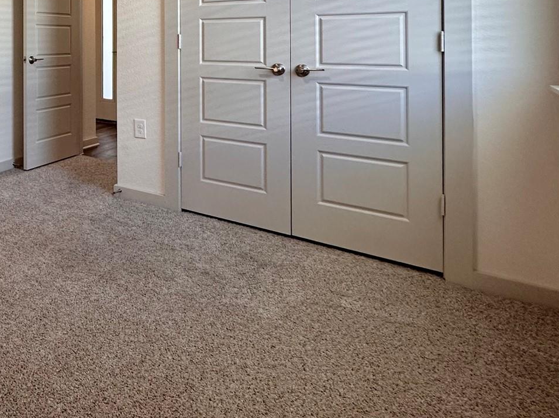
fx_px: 484
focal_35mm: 30
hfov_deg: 48.8
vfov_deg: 42.7
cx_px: -4
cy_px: 38
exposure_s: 1/120
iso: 200
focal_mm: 2.22
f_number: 2.2
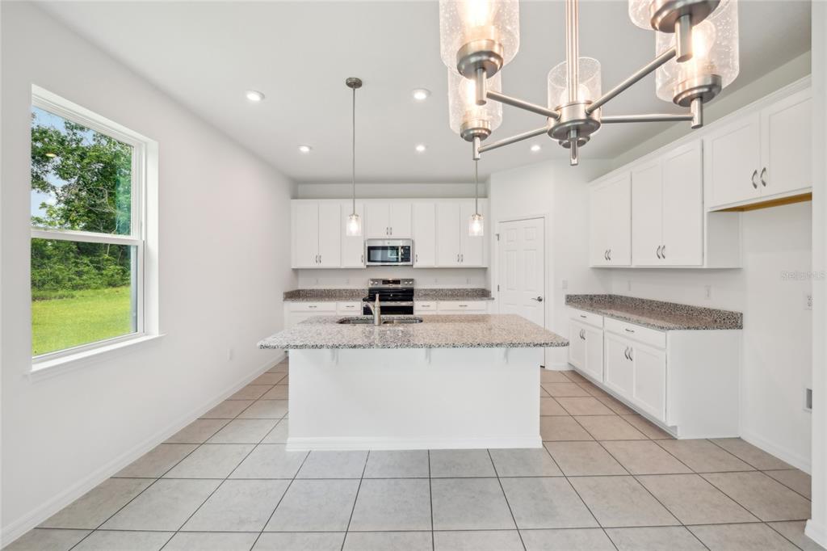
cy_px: 276
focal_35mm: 14
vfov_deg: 81.2
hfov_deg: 104.3
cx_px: 414
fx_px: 321
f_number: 8
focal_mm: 14
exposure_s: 1/50
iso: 400
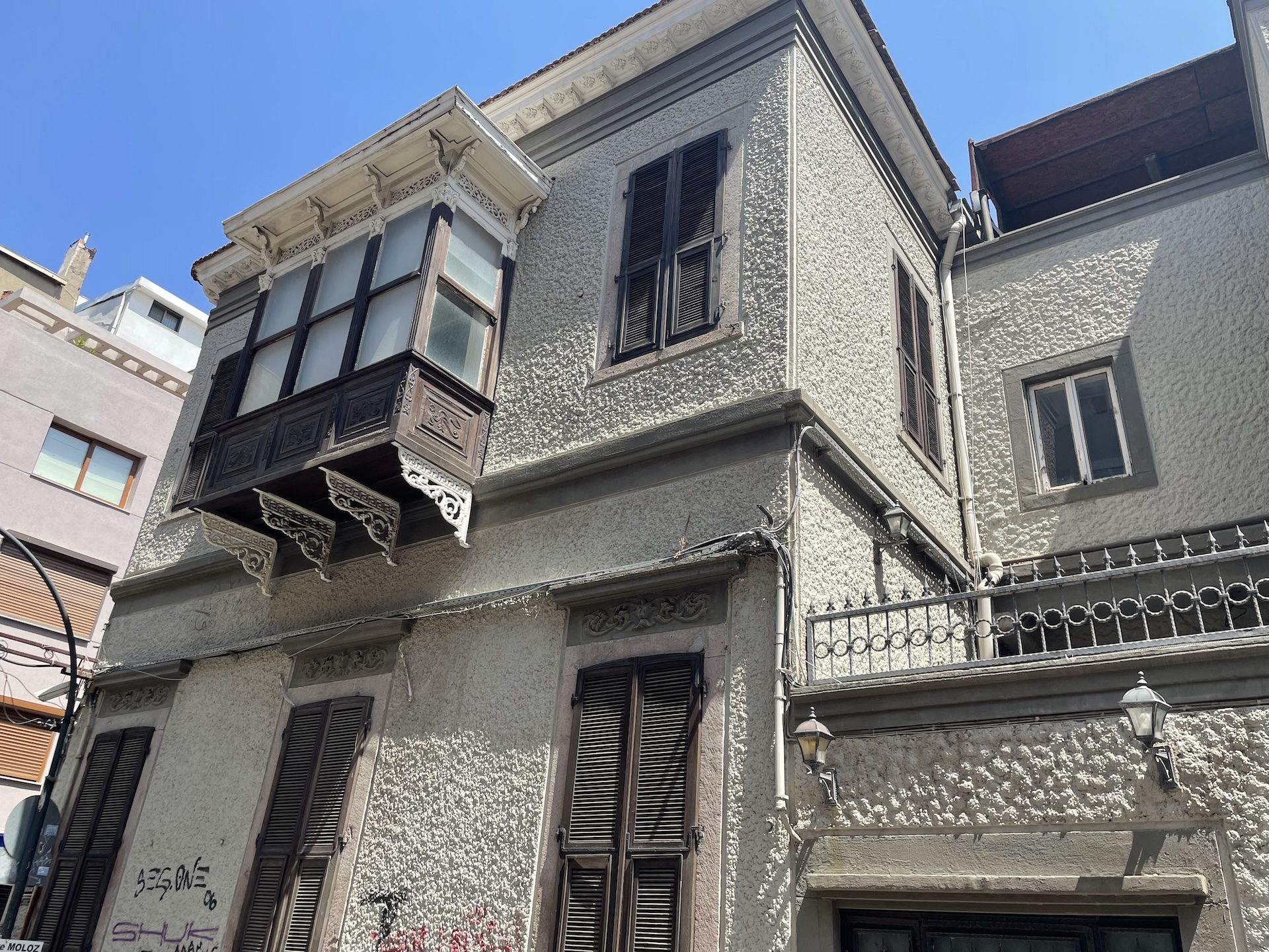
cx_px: 634
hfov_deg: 67.3
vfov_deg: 53.1
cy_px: 476
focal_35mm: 26
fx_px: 953
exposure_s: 1/1795
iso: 32
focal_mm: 4.2
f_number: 1.6
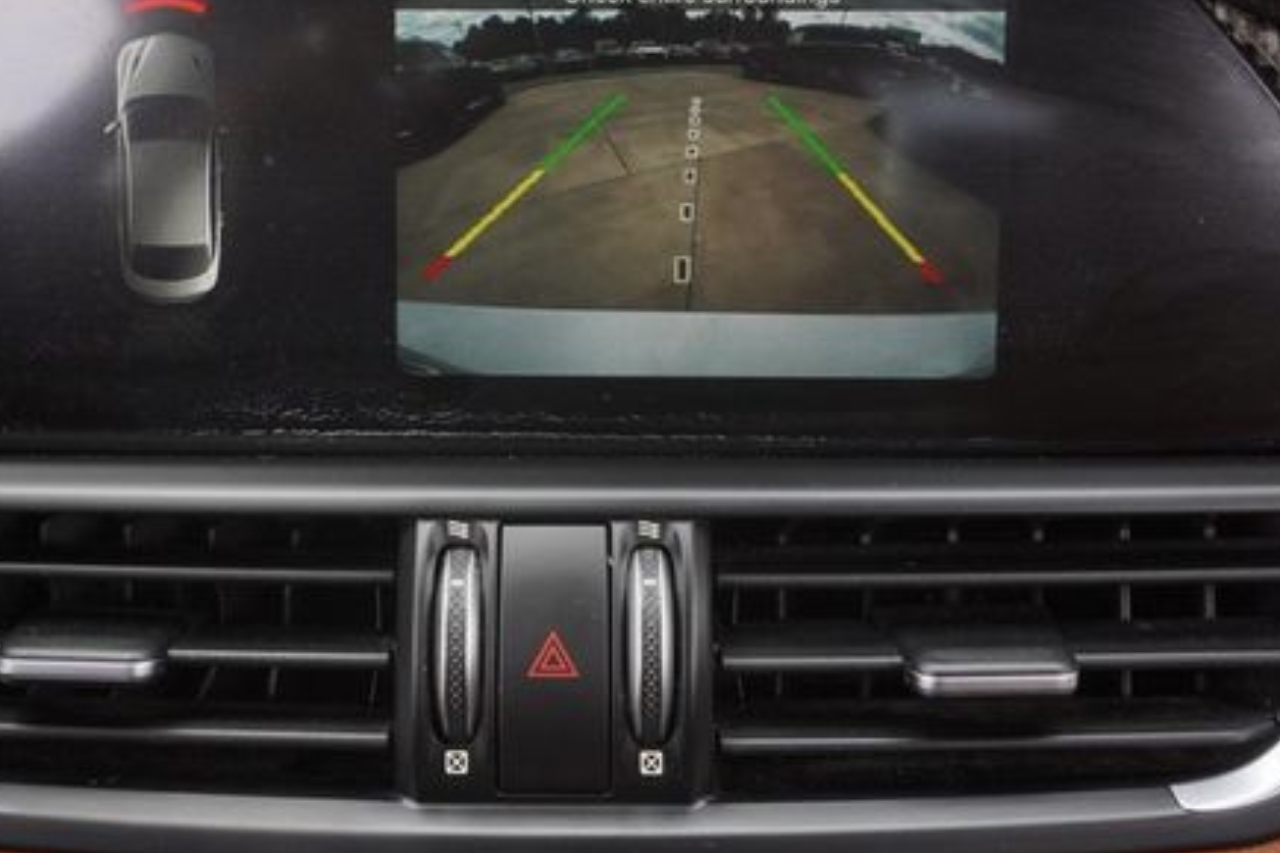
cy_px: 263
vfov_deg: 25.3
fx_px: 1884
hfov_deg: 37.4
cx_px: 544
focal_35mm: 53
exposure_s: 1/15
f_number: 13
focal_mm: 24
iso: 160
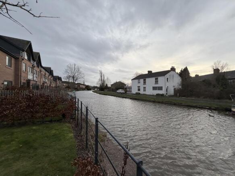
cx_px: 118
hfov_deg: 102.1
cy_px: 88
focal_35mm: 14
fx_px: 95
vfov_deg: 85.7
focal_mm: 2.22
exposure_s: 1/502
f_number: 2.2
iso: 64
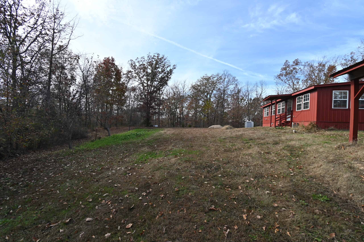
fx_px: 152
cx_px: 182
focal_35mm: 15
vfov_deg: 77.3
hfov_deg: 100.4
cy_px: 121
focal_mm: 10
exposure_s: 1/320
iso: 100
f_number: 6.3
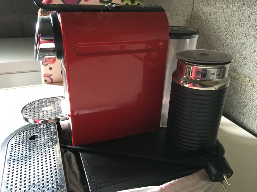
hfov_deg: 61.7
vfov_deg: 48.2
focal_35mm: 29
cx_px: 128
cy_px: 96
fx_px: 215
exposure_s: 1/17
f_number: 2.2
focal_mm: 4.15
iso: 200
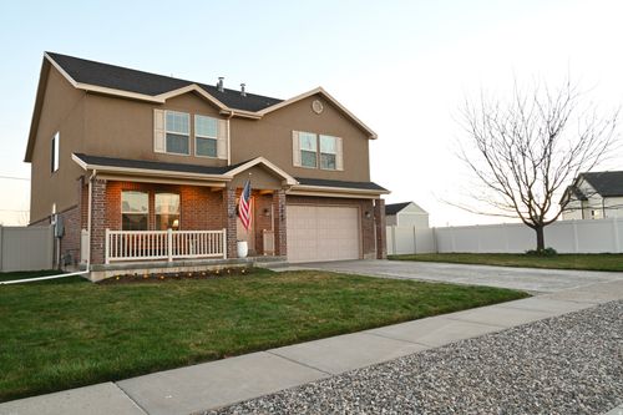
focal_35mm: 27
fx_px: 467
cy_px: 208
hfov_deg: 67.4
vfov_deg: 47.9
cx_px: 312
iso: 100
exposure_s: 2
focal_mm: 27
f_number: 16
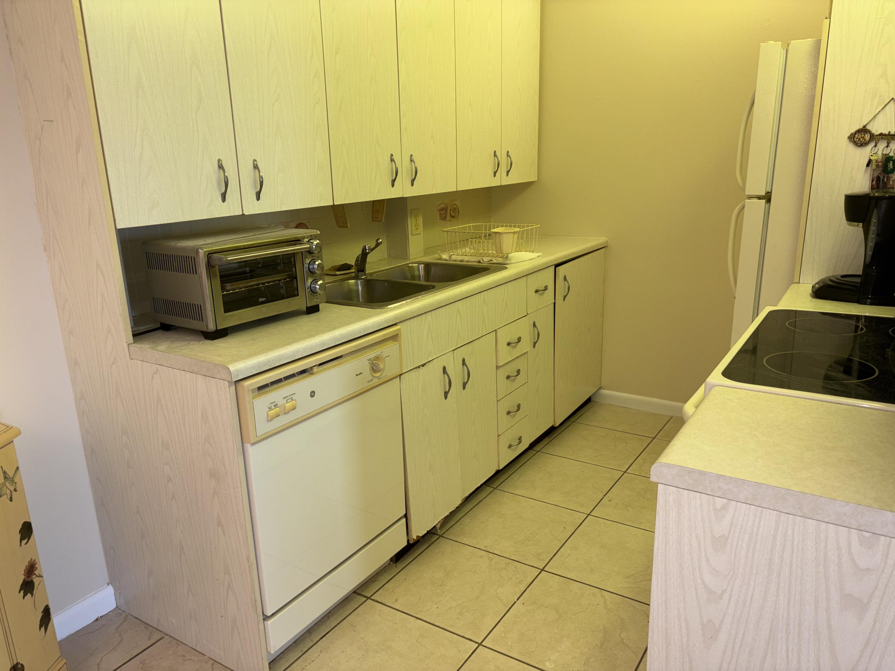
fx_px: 672
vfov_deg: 53.1
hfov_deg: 67.3
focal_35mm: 26
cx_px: 448
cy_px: 336
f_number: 1.6
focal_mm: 5.96
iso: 32
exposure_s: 1/31
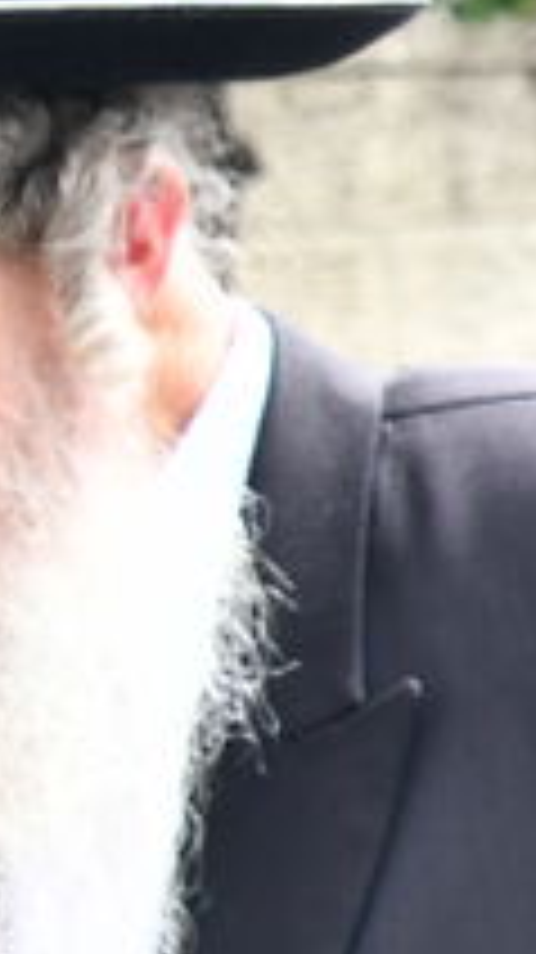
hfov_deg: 4.6
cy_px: 394
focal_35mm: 249
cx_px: 1833
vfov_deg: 8.7
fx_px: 6301
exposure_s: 1/320
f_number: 5.6
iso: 500
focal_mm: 36
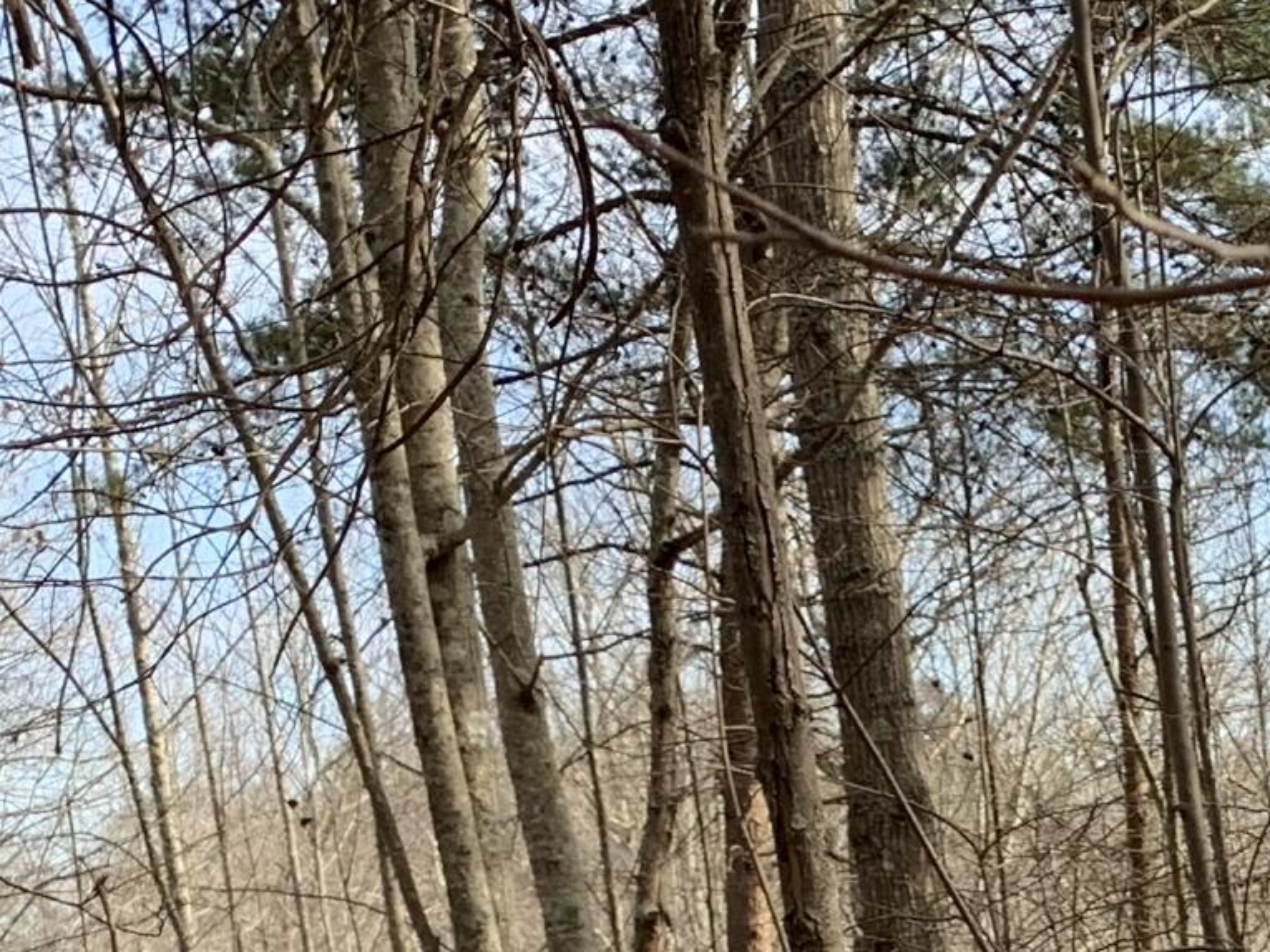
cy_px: 1571
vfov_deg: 13.4
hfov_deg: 18.6
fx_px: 3743
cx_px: 1375
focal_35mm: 102
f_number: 1.8
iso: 25
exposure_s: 1/271
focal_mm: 4.25
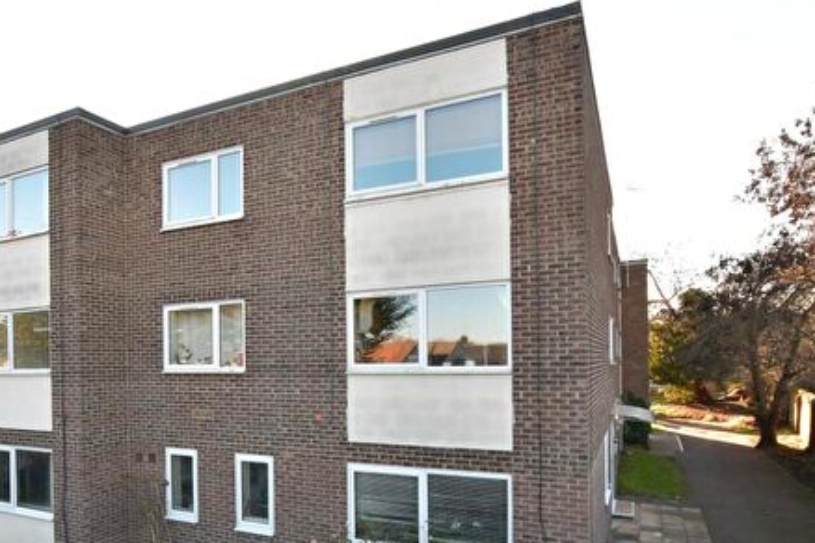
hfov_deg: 73.2
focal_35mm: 24
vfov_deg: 52.1
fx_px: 543
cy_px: 362
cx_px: 342
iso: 320
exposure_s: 1/80
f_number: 8
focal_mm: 10
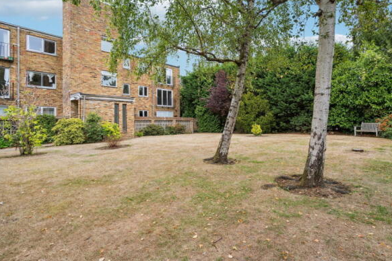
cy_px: 117
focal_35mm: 18
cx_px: 208
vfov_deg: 67.2
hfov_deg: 89.9
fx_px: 196
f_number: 5.6
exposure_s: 1/320
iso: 640
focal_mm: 16
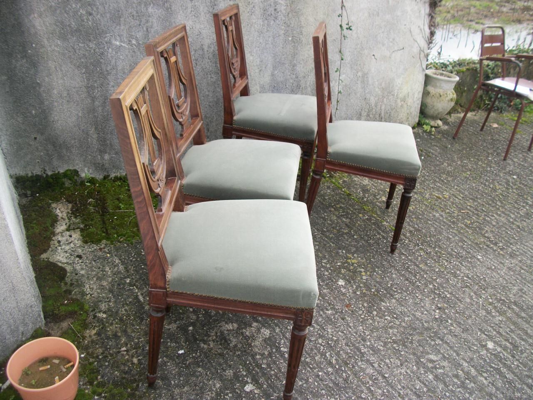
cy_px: 200
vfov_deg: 44.2
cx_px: 266
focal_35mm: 32
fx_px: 493
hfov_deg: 56.8
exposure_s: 1/160
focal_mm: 5.7
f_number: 2.9
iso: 80
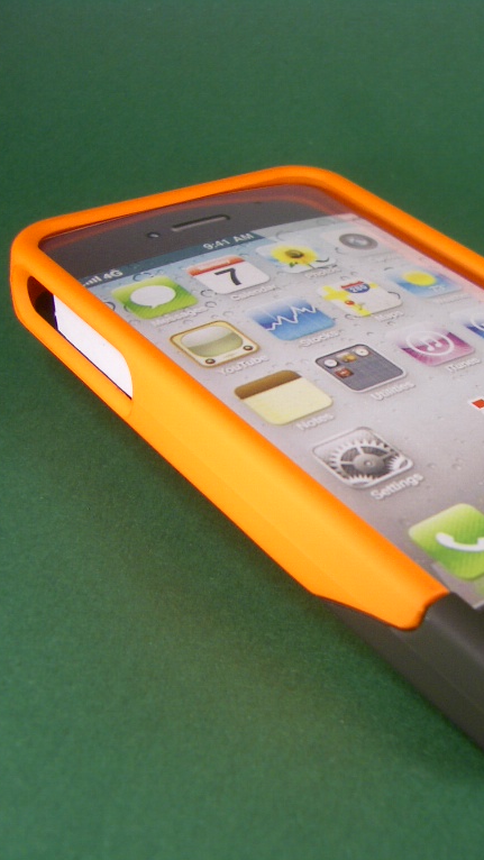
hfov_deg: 22.9
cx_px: 432
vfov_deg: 40.6
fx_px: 1163
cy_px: 430
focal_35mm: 51
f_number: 2.6
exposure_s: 1/125
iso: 50
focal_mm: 5.8
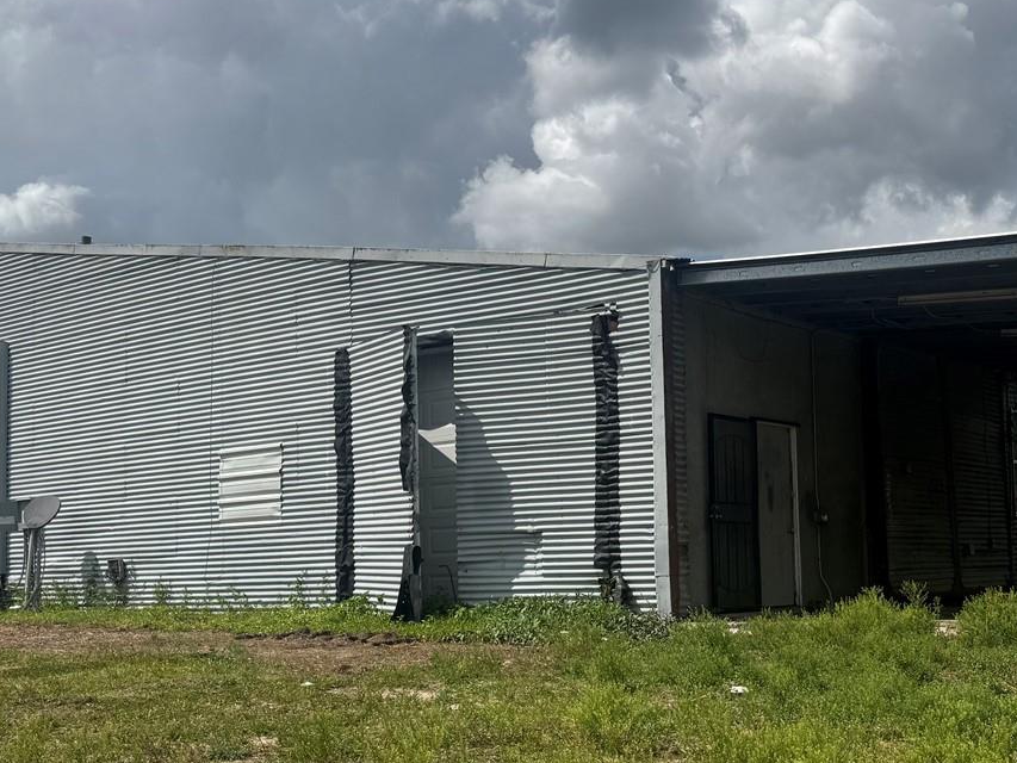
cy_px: 471
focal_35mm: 45
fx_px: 1322
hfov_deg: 41.0
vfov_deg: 32.1
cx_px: 744
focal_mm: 6.76
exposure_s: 1/9009
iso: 80
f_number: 1.78
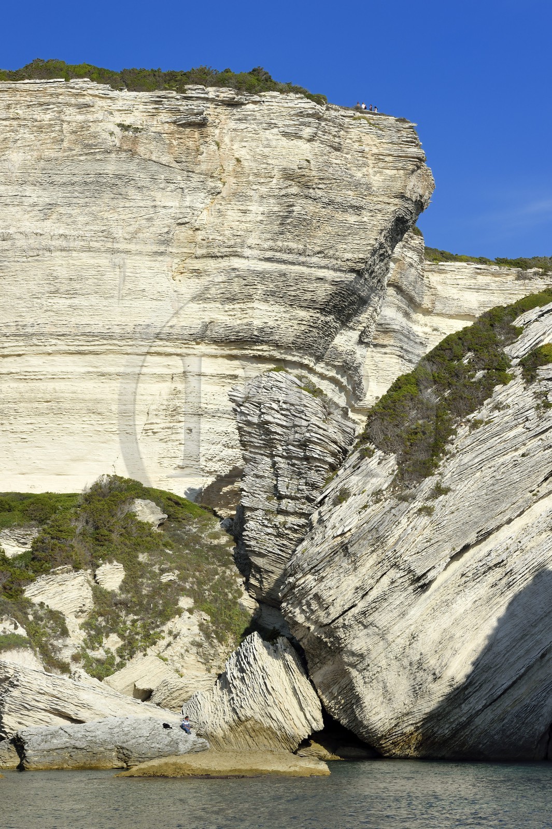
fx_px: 1888
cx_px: 276
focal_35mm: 82
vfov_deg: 24.8
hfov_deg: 16.6
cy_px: 414
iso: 200
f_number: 11
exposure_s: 1/500
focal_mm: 82
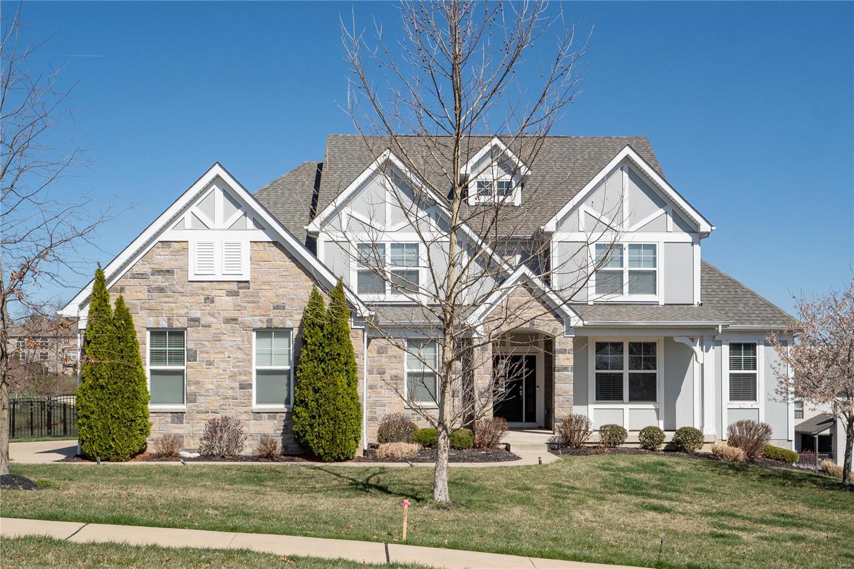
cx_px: 427
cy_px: 284
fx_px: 949
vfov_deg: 33.4
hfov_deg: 48.5
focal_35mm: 40
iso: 400
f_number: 8
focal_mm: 20
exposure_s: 1/1250
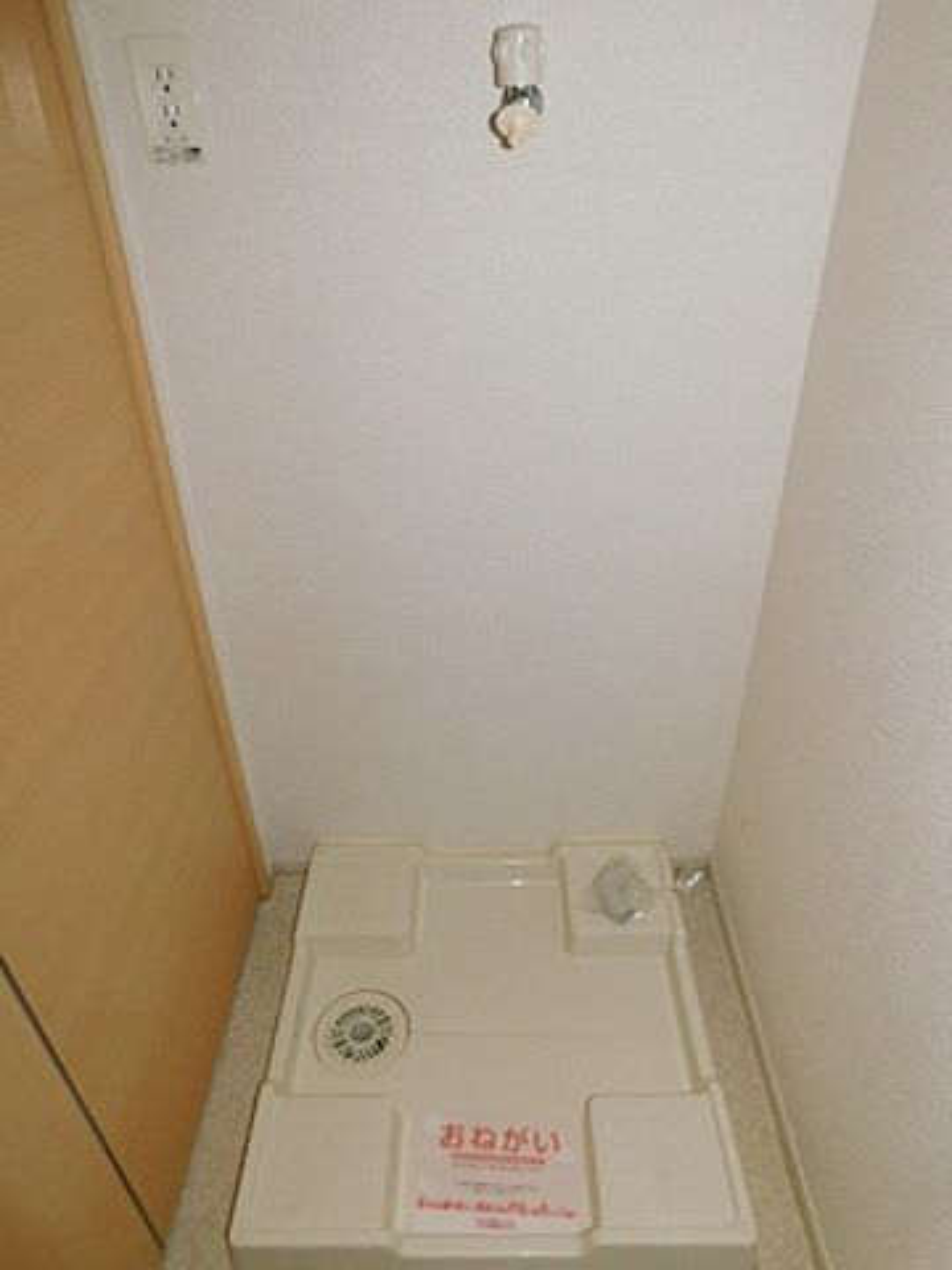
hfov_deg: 58.9
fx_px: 843
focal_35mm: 23
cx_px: 476
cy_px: 635
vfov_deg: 73.9
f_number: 3
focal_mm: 4
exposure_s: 1/30
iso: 200
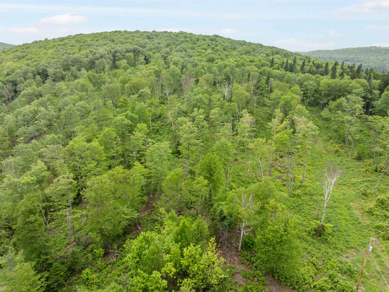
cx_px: 194
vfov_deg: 56.8
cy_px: 146
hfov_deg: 71.6
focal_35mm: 24
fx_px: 270
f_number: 2.8
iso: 130
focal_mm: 12.29
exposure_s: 1/640
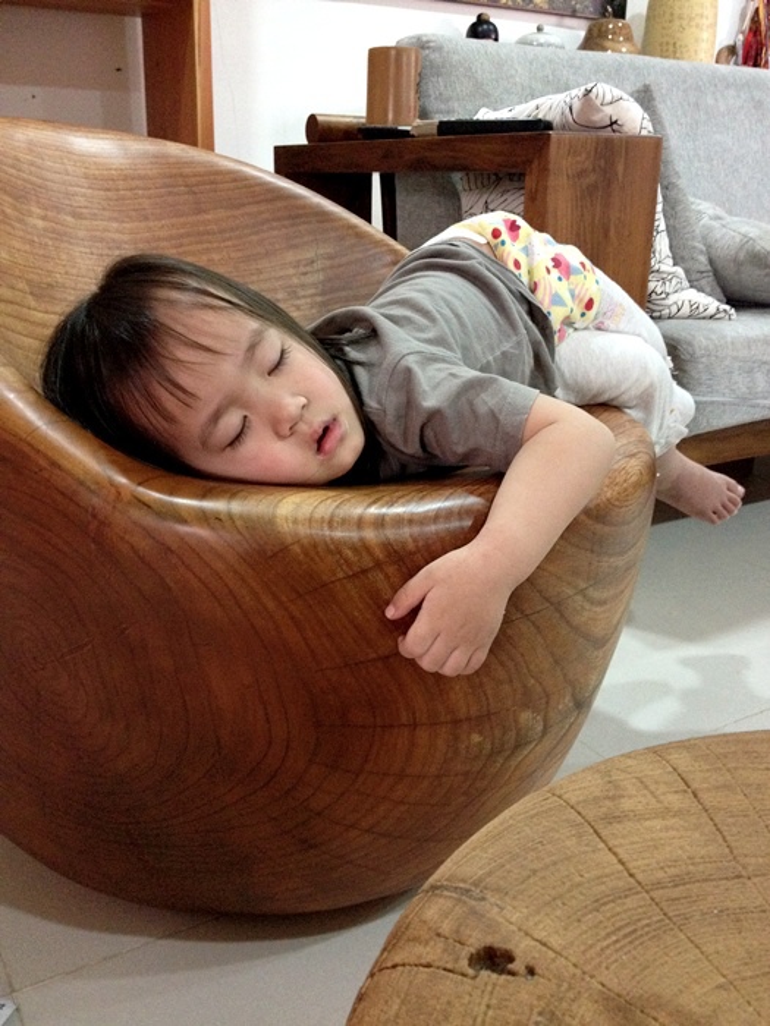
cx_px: 385
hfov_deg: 40.7
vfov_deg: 52.6
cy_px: 513
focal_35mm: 35
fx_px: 1038
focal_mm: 4.28
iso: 400
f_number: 2.4
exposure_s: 1/15
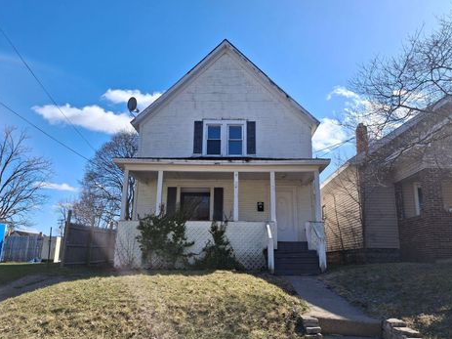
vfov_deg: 51.3
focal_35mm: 27
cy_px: 167
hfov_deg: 65.3
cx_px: 225
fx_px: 352
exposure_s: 1/1908
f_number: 1.8
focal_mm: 4.69
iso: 32
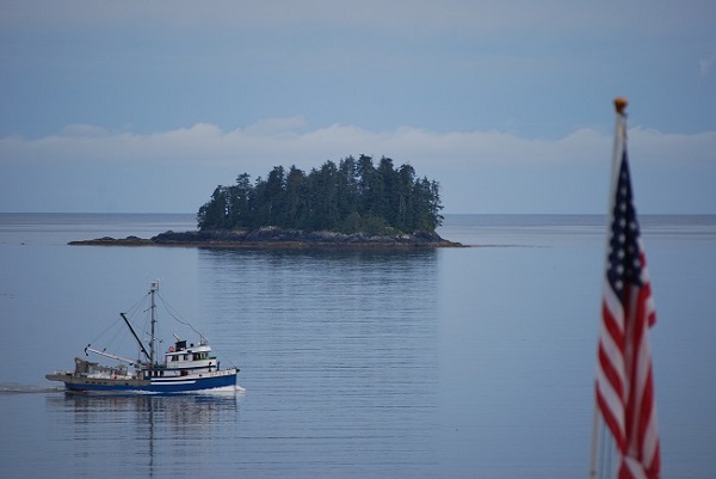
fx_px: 5971
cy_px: 240
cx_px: 358
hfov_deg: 6.9
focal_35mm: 300
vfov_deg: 4.6
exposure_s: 1/125
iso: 200
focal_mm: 200
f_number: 5.6
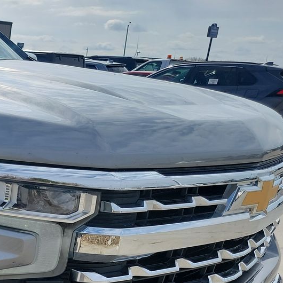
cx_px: -125
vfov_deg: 26.3
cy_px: 234
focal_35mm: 64
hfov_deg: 22.7
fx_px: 592
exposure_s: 1/1192
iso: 50
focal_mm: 6.7
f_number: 1.8
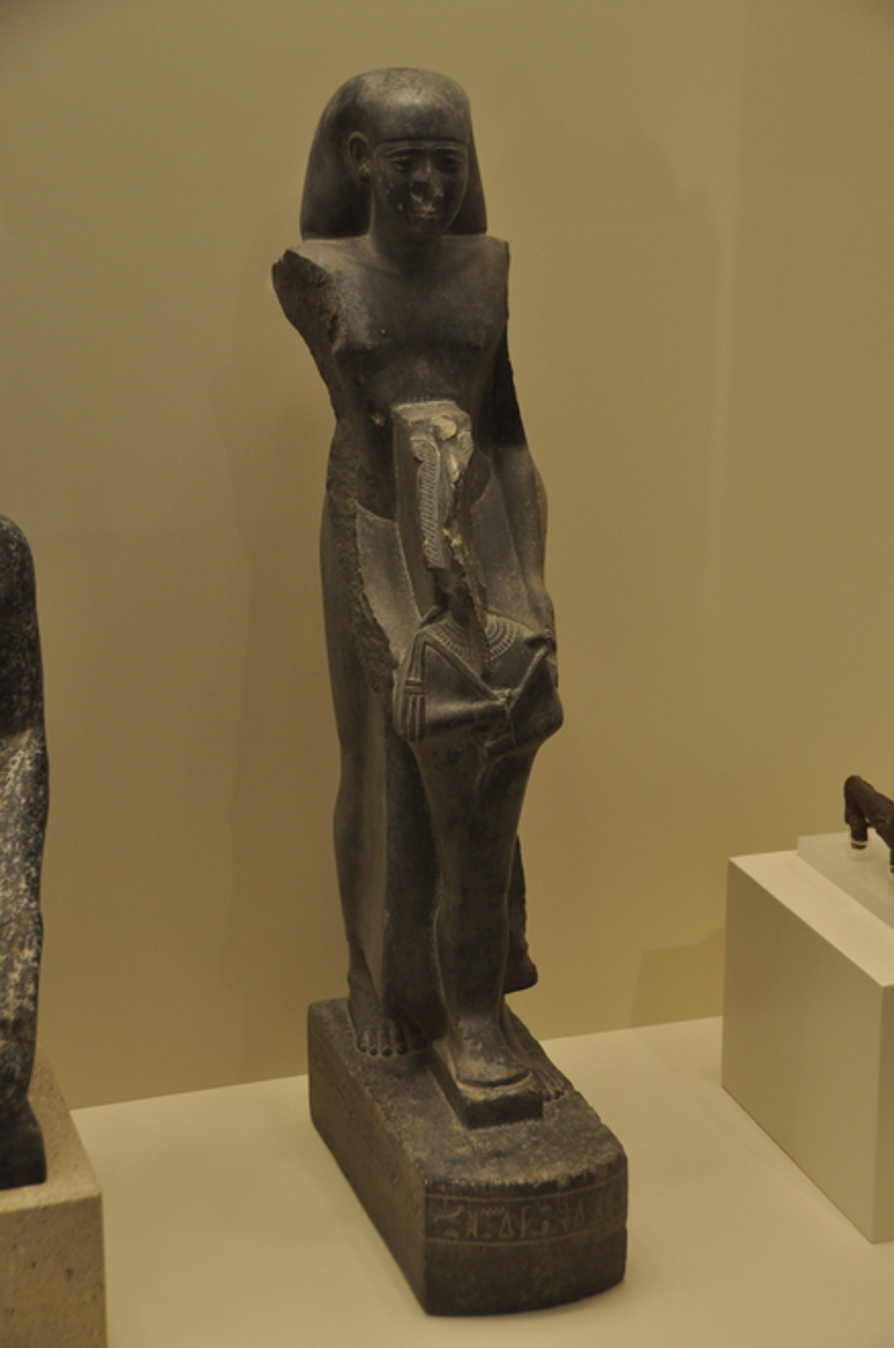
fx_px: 2580
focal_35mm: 69
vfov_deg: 29.3
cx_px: 447
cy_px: 674
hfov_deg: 19.7
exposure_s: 1/30
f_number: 4.5
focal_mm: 46
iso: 500
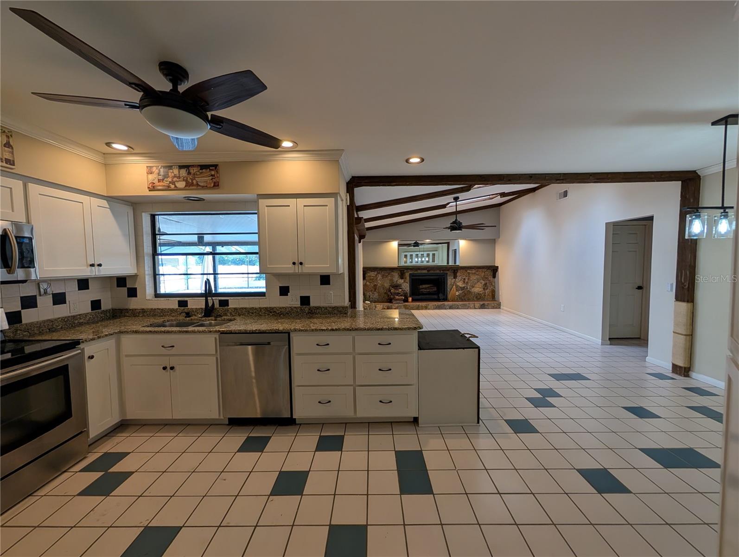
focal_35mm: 12
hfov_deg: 110.5
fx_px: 257
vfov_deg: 94.6
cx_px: 370
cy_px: 278
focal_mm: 2.02
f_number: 1.7
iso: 69
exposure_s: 1/60
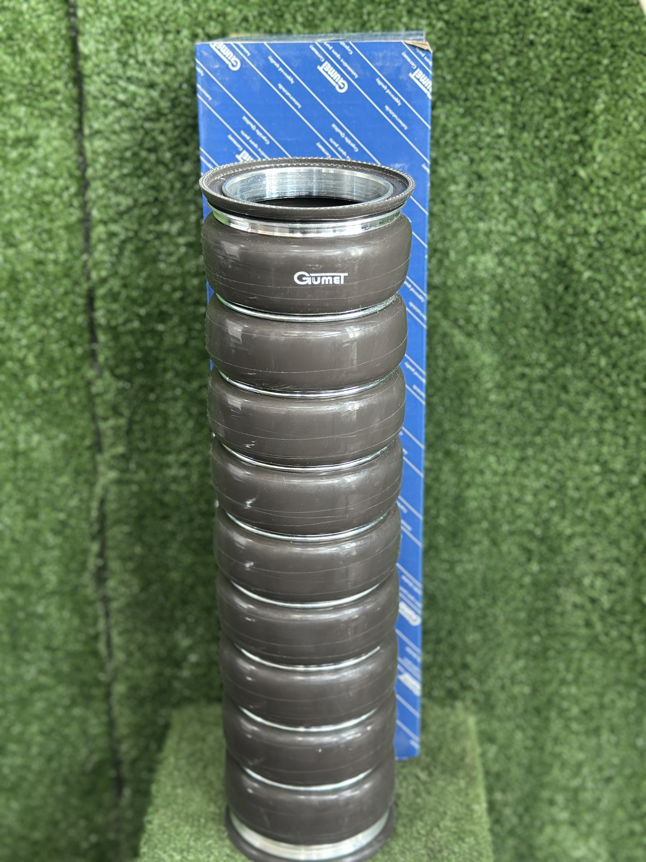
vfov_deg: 39.7
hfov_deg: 30.3
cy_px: 431
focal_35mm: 48
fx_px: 1194
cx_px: 323
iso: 320
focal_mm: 6.86
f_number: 1.78
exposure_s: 1/50
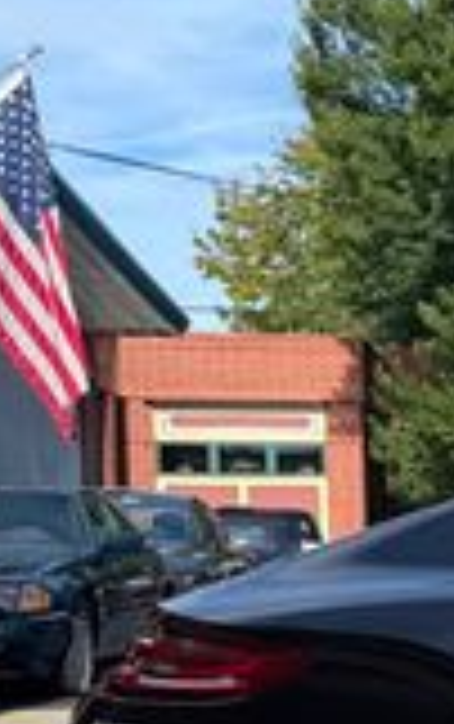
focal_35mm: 101
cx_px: 1416
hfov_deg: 9.6
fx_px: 1994
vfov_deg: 20.2
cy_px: 630
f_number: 1.78
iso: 80
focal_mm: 6.76
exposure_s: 1/3021
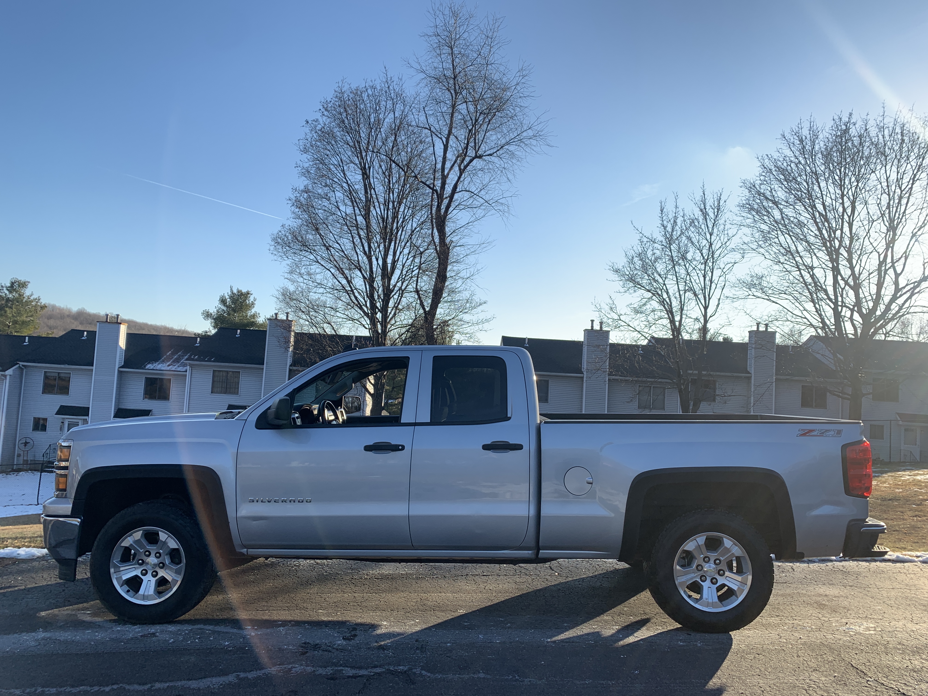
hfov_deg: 67.3
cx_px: 464
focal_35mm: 26
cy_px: 348
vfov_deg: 53.1
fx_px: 697
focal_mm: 4.25
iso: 25
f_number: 1.8
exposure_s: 1/849
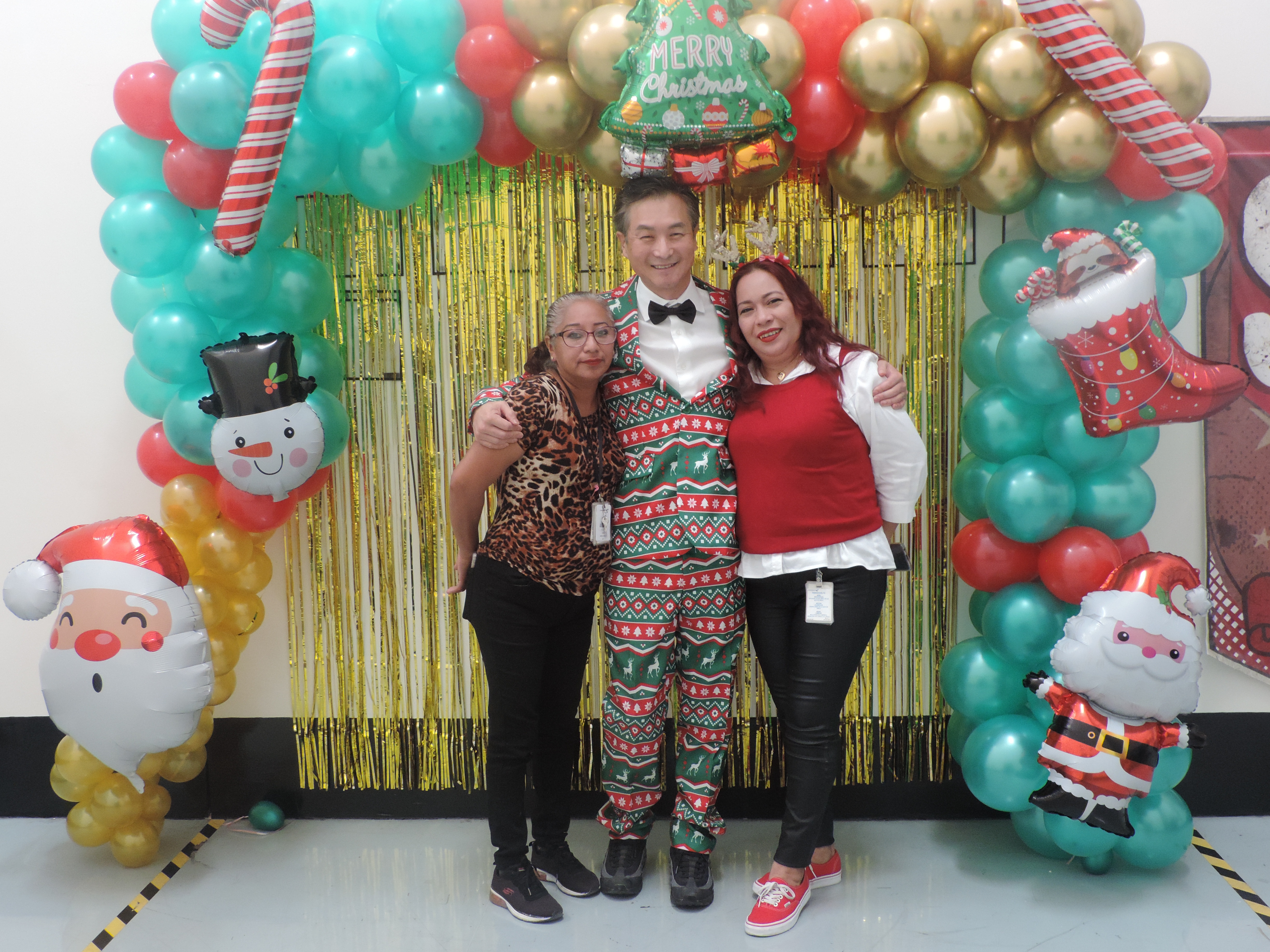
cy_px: 476
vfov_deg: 36.0
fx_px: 1468
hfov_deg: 46.8
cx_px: 635
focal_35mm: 40
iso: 400
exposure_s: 1/25
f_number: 3.3
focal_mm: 7.1
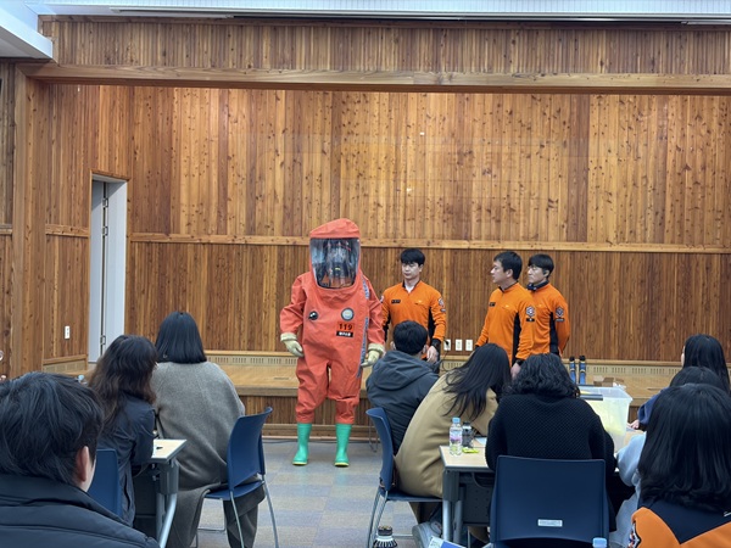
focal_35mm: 52
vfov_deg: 28.0
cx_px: 366
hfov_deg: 36.8
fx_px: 1098
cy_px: 274
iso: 50
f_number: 1.6
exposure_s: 1/60
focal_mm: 5.96
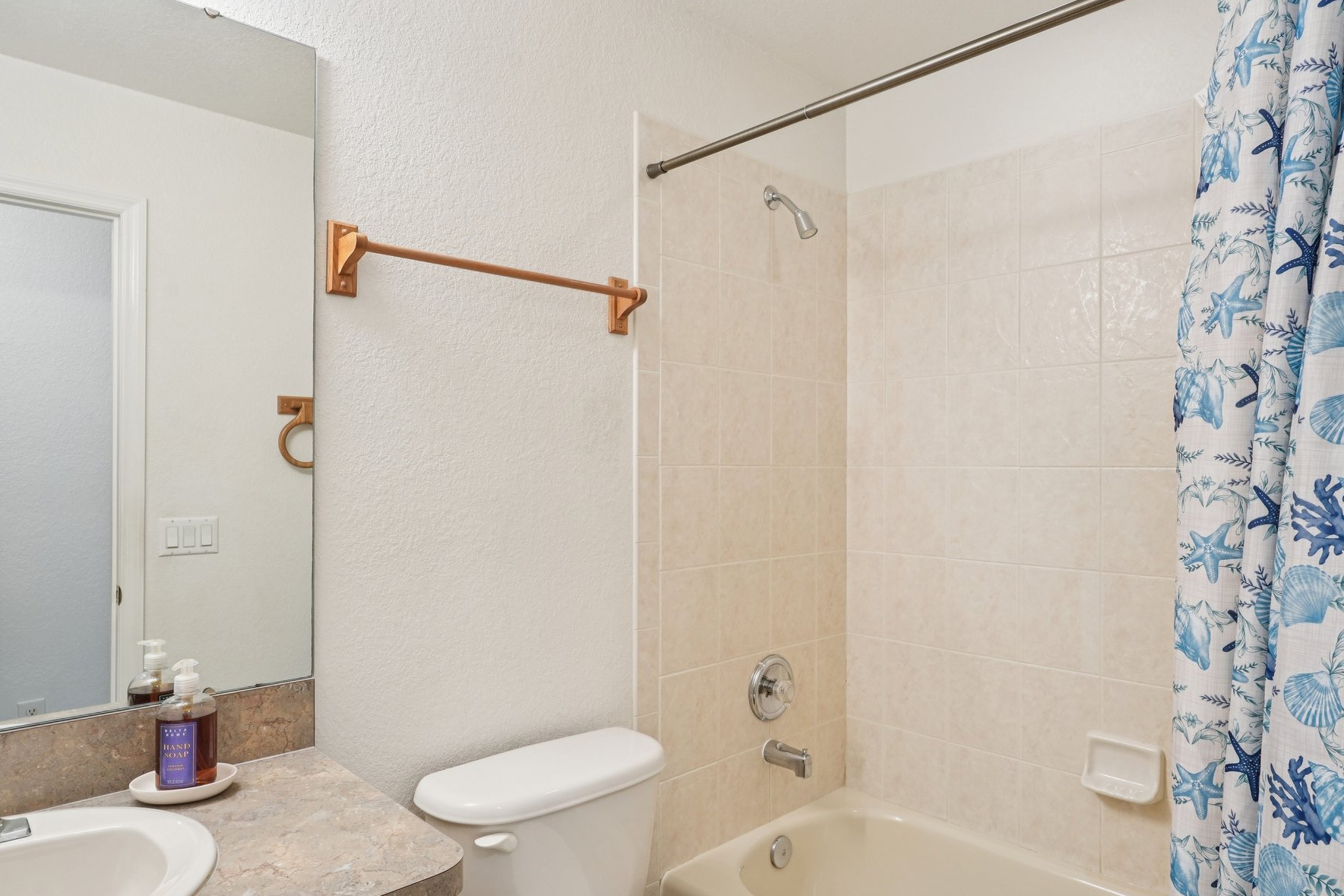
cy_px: 455
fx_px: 843
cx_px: 714
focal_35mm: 23
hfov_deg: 77.0
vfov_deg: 56.0
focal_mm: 19.5
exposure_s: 1/15
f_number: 8
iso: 400
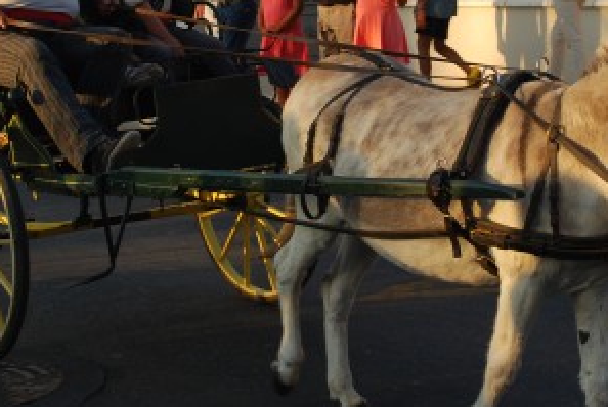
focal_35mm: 84
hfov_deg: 24.2
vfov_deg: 16.1
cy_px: 46
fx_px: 1421
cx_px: 315
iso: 100
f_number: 5.6
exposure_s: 1/125
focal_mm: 26
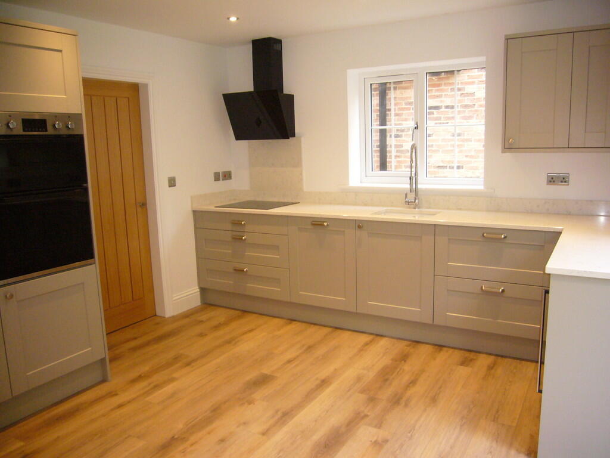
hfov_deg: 63.4
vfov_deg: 49.7
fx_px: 493
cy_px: 229
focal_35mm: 28
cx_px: 305
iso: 200
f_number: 2.8
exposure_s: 1/30
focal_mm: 4.6
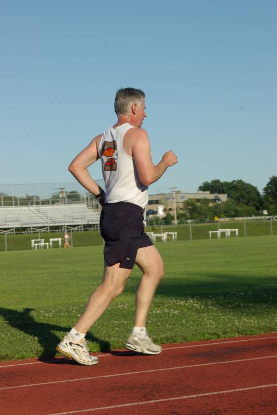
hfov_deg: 15.2
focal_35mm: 90
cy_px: 208
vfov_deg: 22.6
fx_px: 1038
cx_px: 138
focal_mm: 60
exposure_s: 1/350
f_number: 9.5
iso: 200
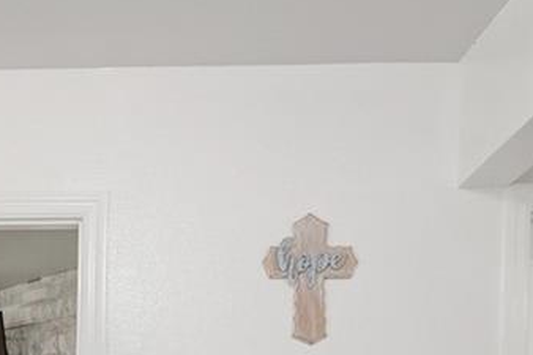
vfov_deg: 13.8
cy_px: 603
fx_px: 1332
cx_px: -71
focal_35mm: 90
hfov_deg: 21.3
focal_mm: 19
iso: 250
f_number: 9
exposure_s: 1/3
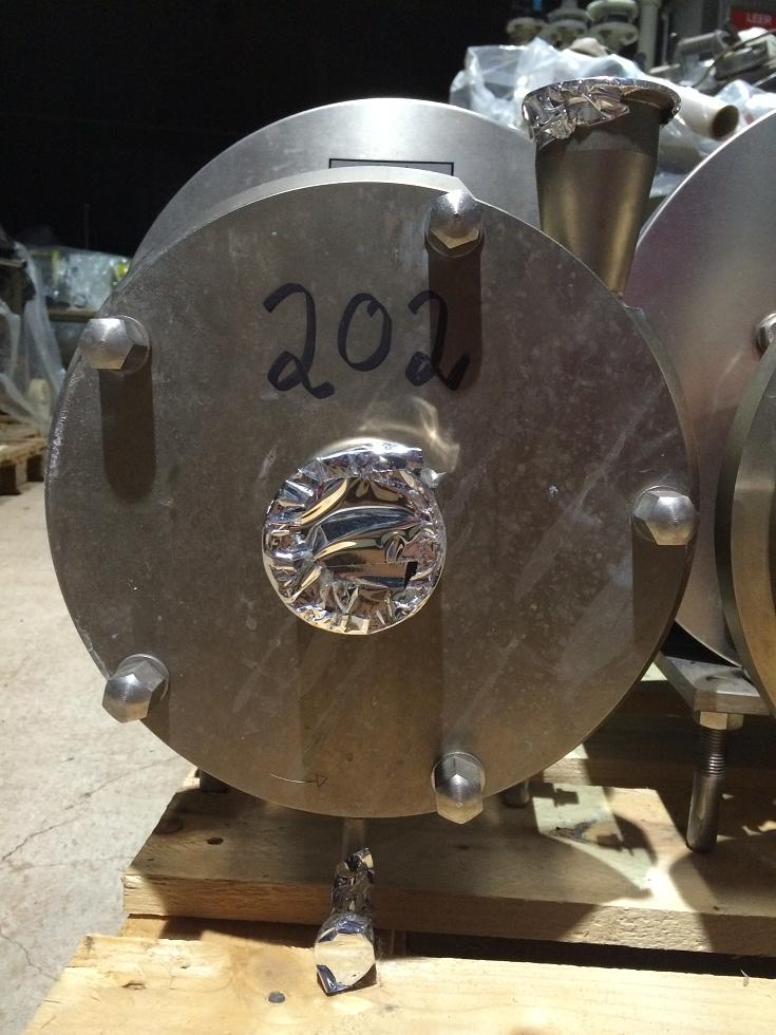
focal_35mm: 30
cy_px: 518
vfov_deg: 60.0
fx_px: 897
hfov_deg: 46.8
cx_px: 388
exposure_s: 1/24
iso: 320
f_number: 2.2
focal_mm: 4.12
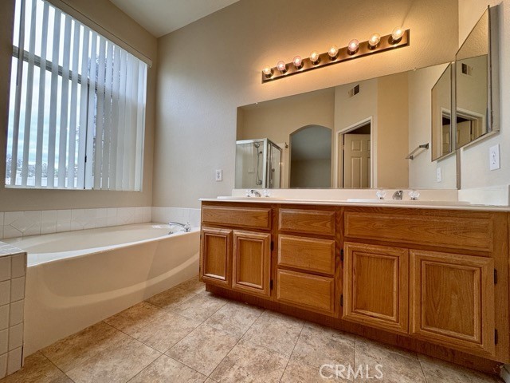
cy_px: 192
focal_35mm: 14
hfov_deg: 102.1
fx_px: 206
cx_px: 255
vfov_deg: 85.7
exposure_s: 1/120
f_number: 2.2
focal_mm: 2.22
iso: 125
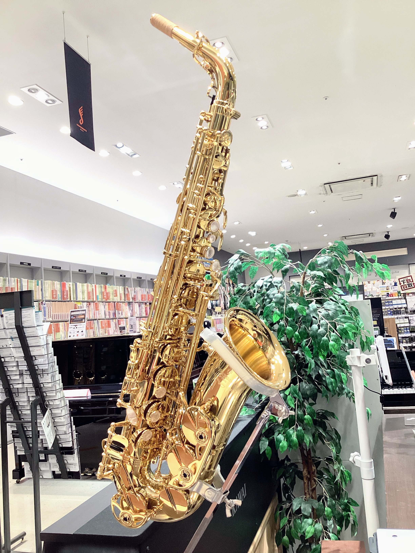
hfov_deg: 45.4
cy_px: 276
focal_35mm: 31
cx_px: 208
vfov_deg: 58.4
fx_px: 496
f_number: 2.4
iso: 100
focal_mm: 3.3
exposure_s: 1/50
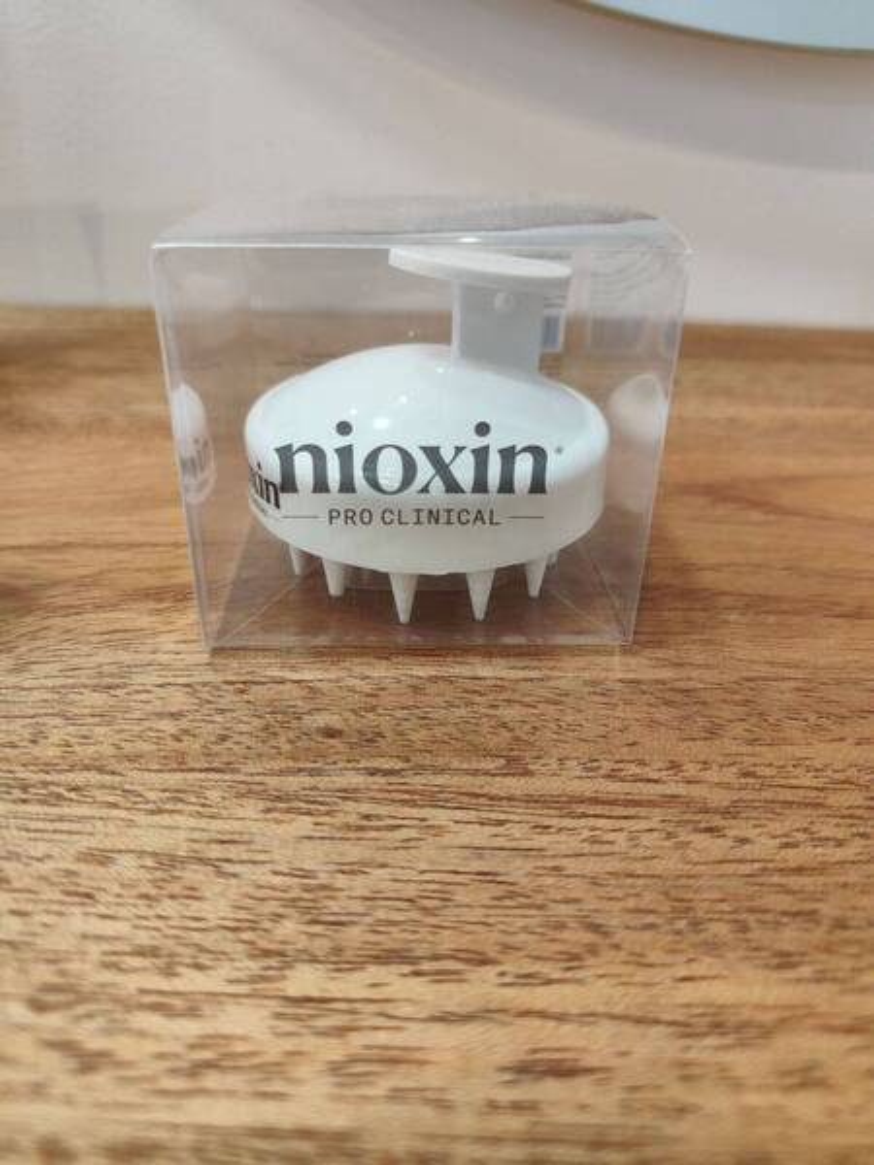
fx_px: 774
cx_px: 437
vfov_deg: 73.9
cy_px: 582
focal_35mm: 23
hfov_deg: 58.9
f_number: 1.65
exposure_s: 1/100
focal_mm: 6.19
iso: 400
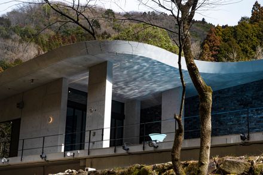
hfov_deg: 28.9
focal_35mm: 70
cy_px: 88
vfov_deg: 19.4
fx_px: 511
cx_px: 132
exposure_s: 1/3200
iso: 800
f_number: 11
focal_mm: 70
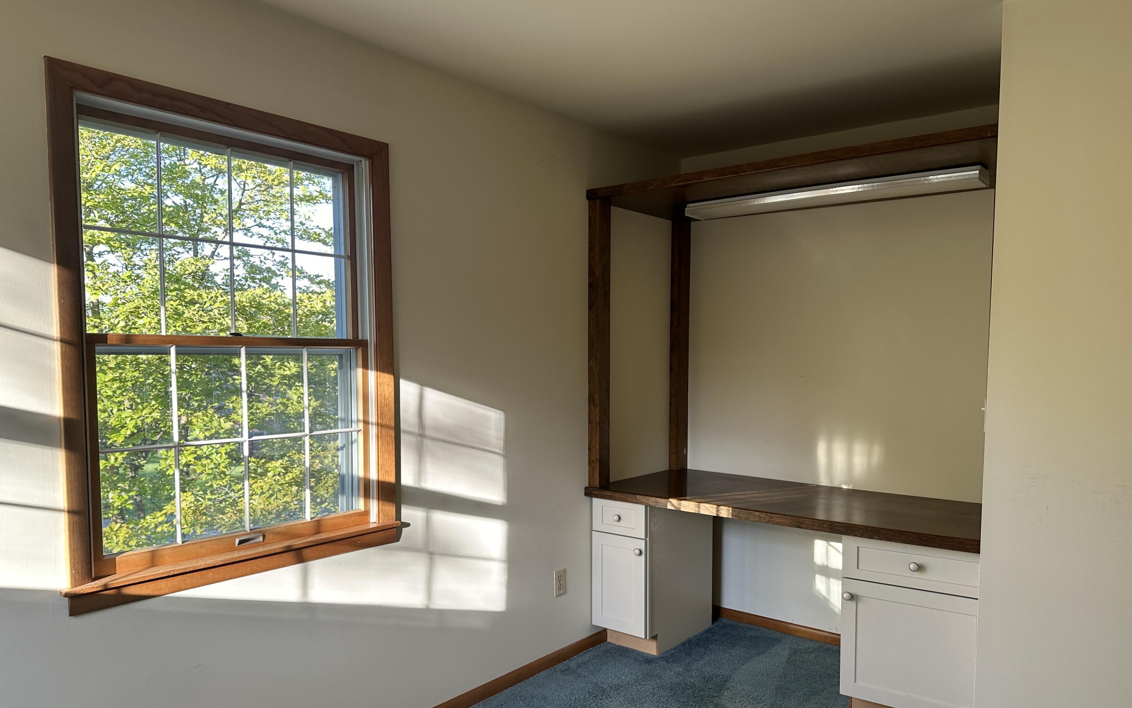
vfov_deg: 47.5
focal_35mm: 26
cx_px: 576
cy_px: 397
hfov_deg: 70.4
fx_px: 802
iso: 64
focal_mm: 6.86
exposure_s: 1/127
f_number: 1.78
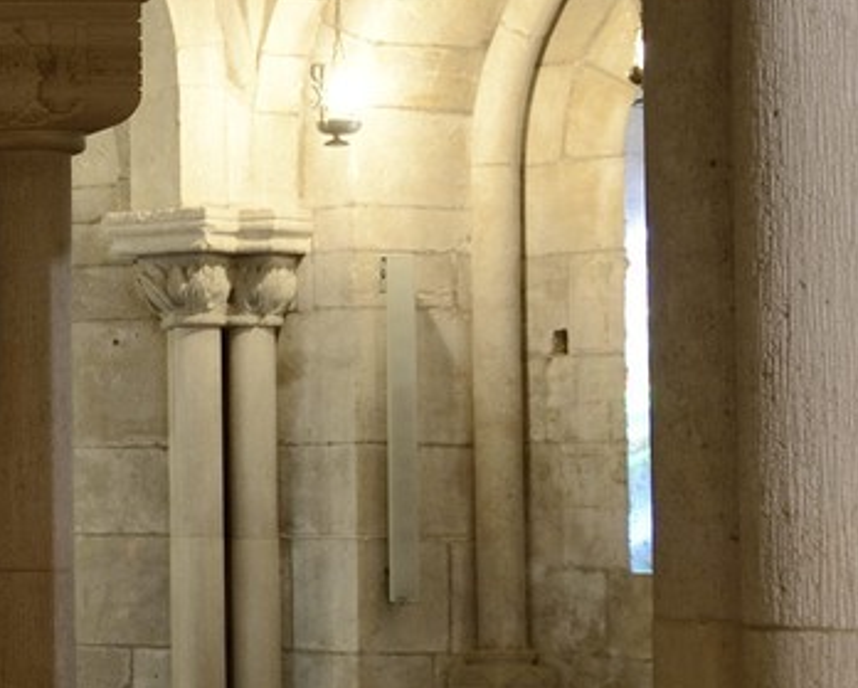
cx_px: -1033
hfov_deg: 11.9
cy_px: 316
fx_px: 3507
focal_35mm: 138
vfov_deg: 11.2
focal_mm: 32
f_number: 5.6
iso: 800
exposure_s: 1/2
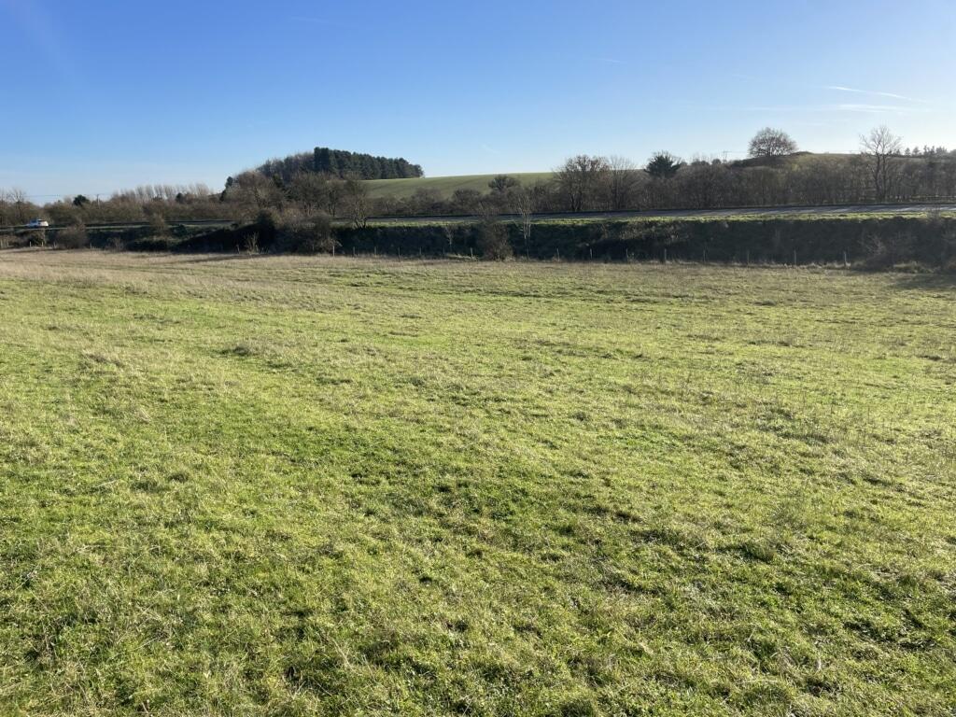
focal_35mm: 26
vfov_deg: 53.1
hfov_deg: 67.3
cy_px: 358
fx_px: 718
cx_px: 478
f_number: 1.6
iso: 32
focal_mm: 4.2
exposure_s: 1/2564
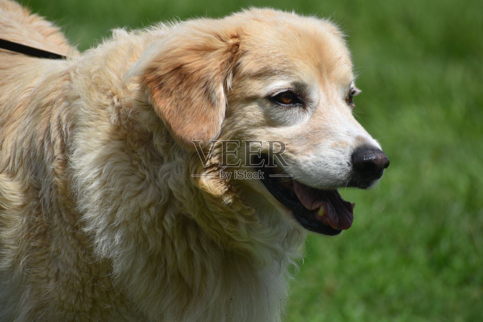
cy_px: 161
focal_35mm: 375
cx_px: 242
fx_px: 5031
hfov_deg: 5.5
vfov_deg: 3.7
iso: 200
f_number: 6
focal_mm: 250
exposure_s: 1/1250
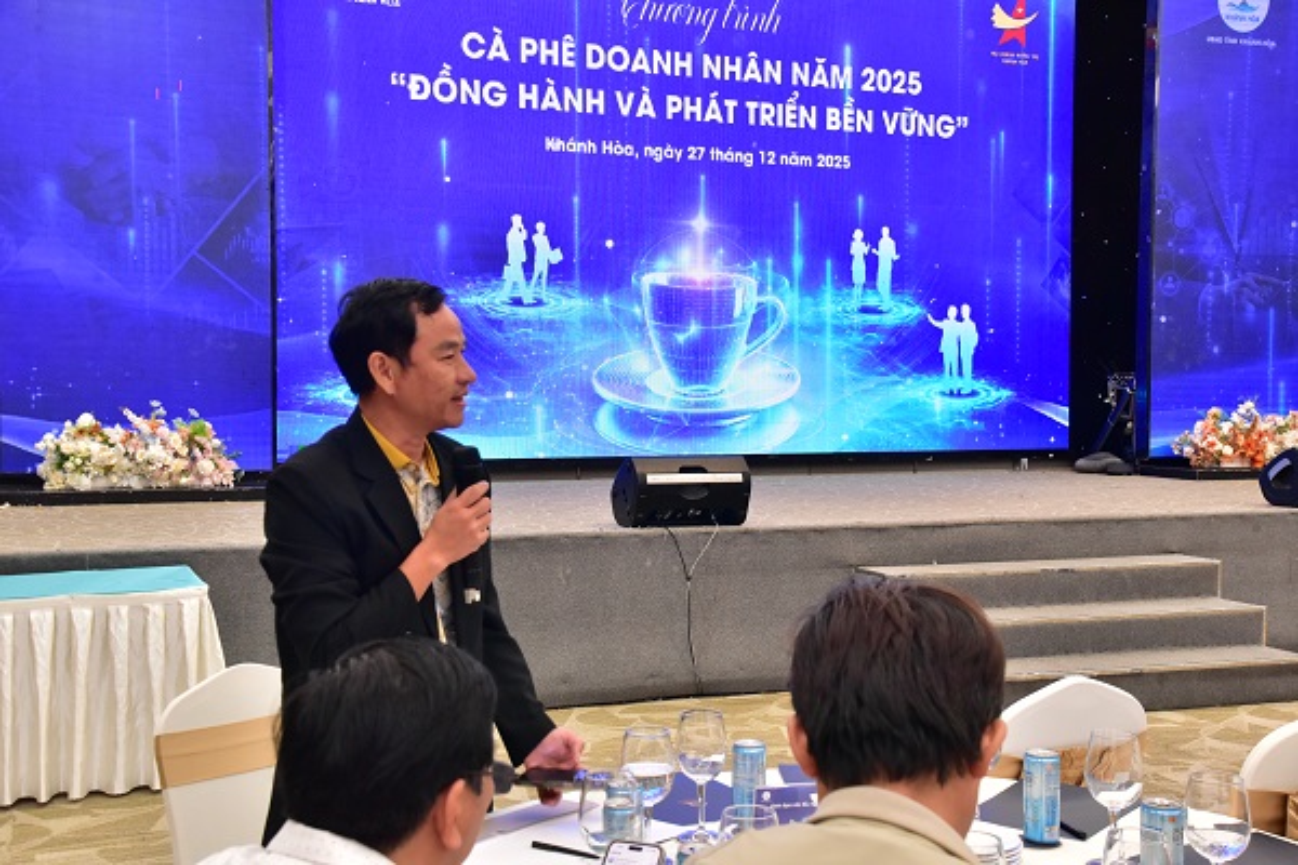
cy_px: 432
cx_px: 649
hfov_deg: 48.5
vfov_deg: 33.4
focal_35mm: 40
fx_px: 1442
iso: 3200
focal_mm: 40
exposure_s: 1/40
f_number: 10
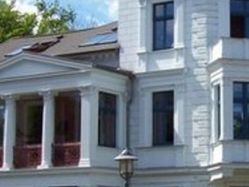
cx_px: 231
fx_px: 884
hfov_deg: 15.8
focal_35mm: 123
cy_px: 103
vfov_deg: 12.0
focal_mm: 6
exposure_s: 1/719
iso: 80
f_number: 4.8
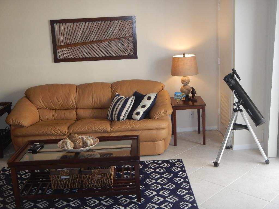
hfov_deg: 43.9
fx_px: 347
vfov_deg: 33.6
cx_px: 140
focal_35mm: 43
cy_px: 104
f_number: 4
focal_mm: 7.7
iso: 200
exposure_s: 1/30
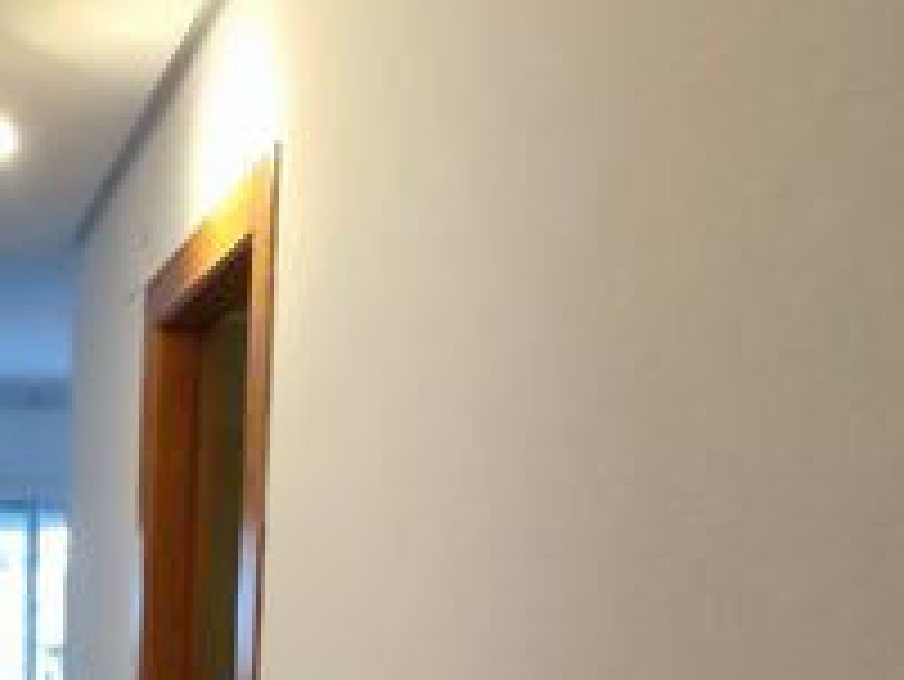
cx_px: -155
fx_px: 1463
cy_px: 777
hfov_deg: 29.8
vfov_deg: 24.2
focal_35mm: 56
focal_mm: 1.65
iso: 360
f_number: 2.2
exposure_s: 1/50
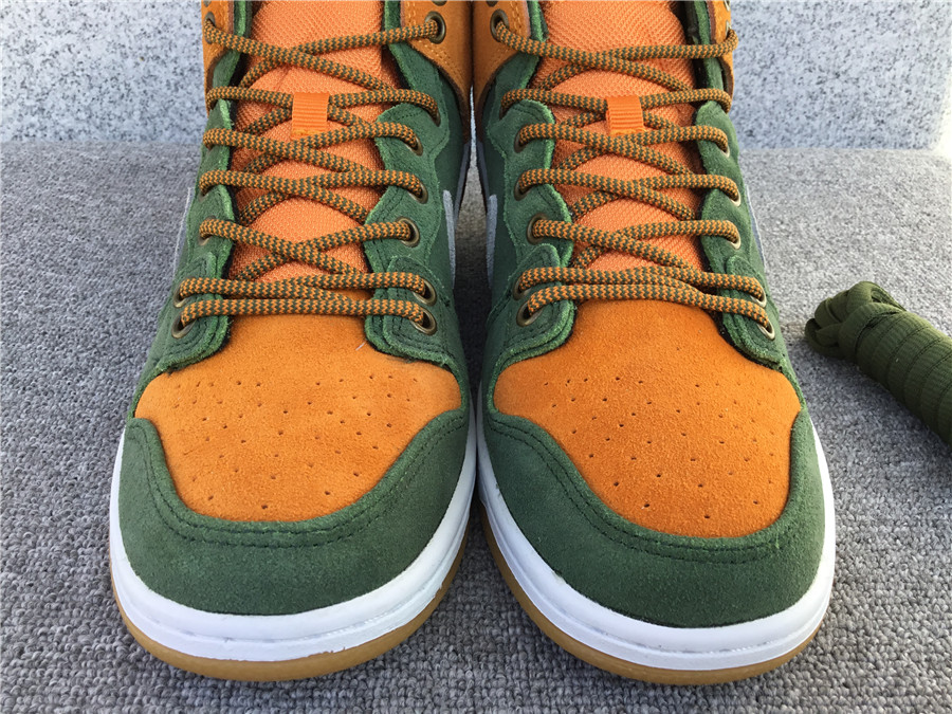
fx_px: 853
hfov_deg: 58.4
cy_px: 357
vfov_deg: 45.4
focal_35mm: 31
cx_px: 476
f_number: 2.4
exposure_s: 1/186
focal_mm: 3.3
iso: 25
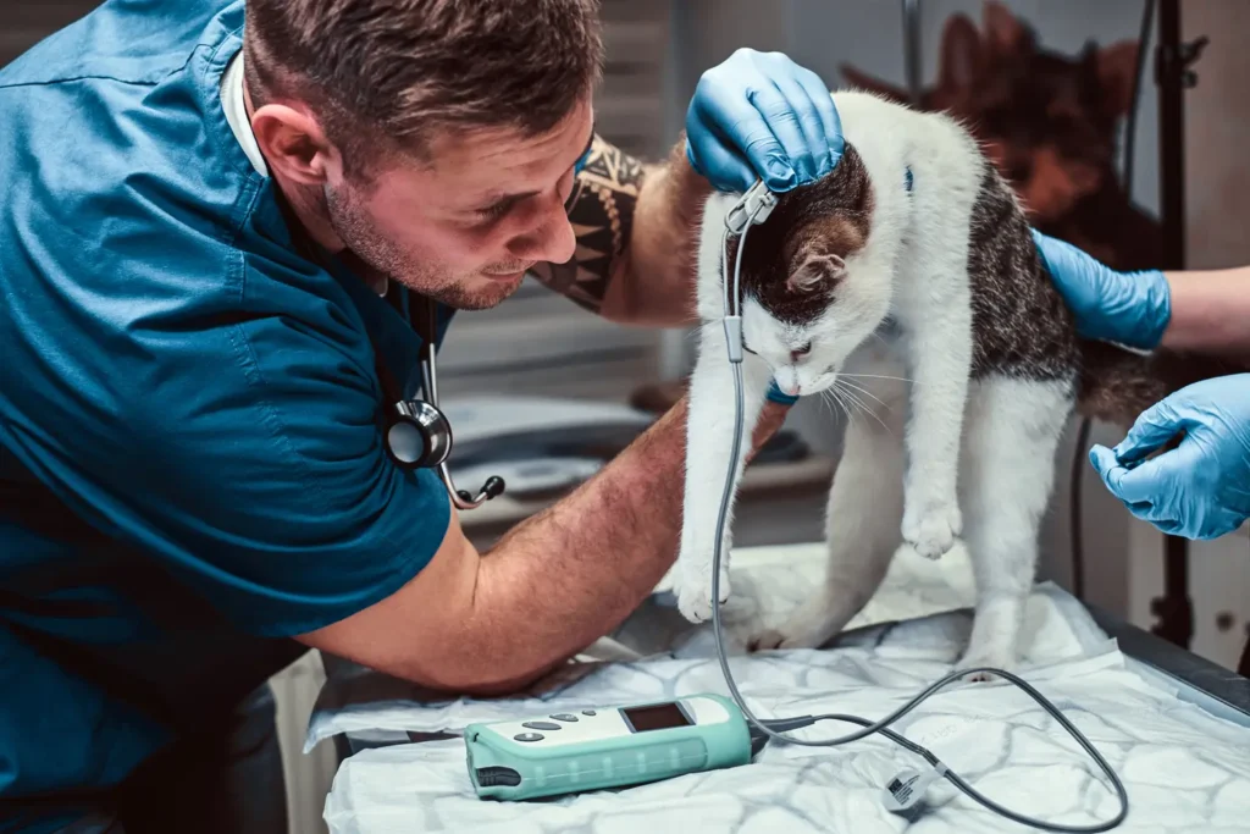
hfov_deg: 37.5
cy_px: 417
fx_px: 1840
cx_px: 625
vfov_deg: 25.5
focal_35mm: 53
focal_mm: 35
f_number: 2.5
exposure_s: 1/125
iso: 200
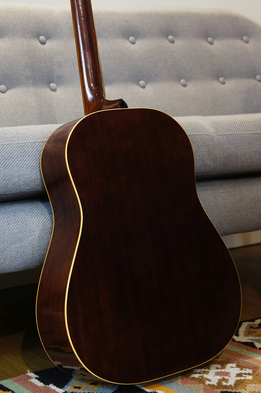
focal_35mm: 75
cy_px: 196
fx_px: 818
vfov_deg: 27.0
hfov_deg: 18.1
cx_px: 130
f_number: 7.1
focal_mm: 50
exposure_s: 1/4
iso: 100
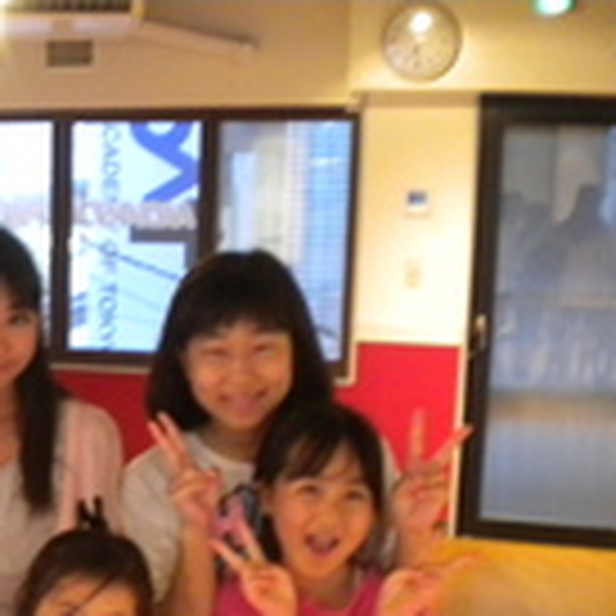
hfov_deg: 20.7
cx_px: -94
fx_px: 1591
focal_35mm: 79
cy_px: 585
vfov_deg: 21.3
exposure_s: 1/8.8
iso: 480
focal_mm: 6.3
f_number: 3.1
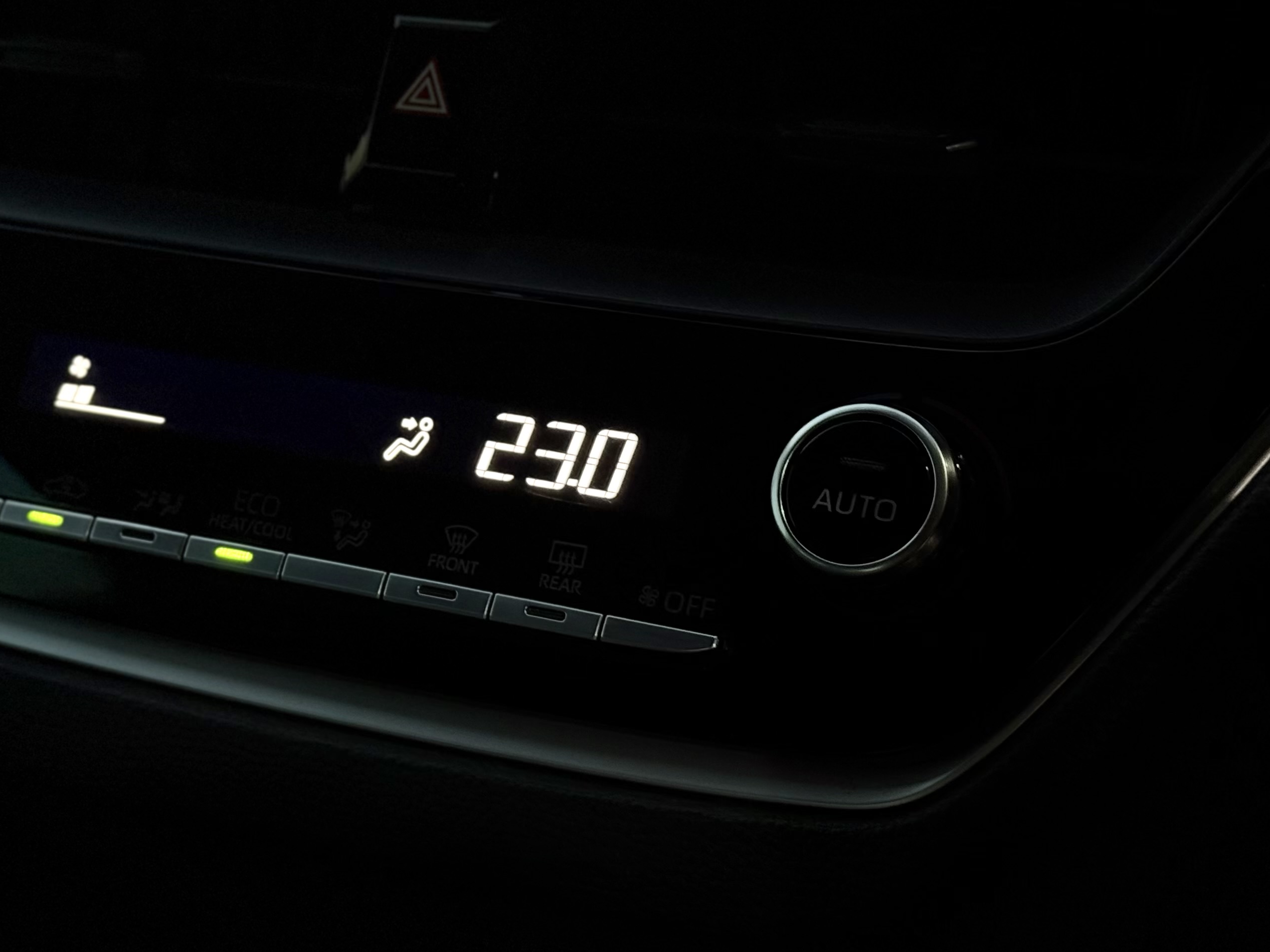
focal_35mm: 76
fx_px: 2788
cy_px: 380
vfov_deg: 19.4
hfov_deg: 25.4
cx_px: 363
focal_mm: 6.76
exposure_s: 1/36
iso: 320
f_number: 1.78
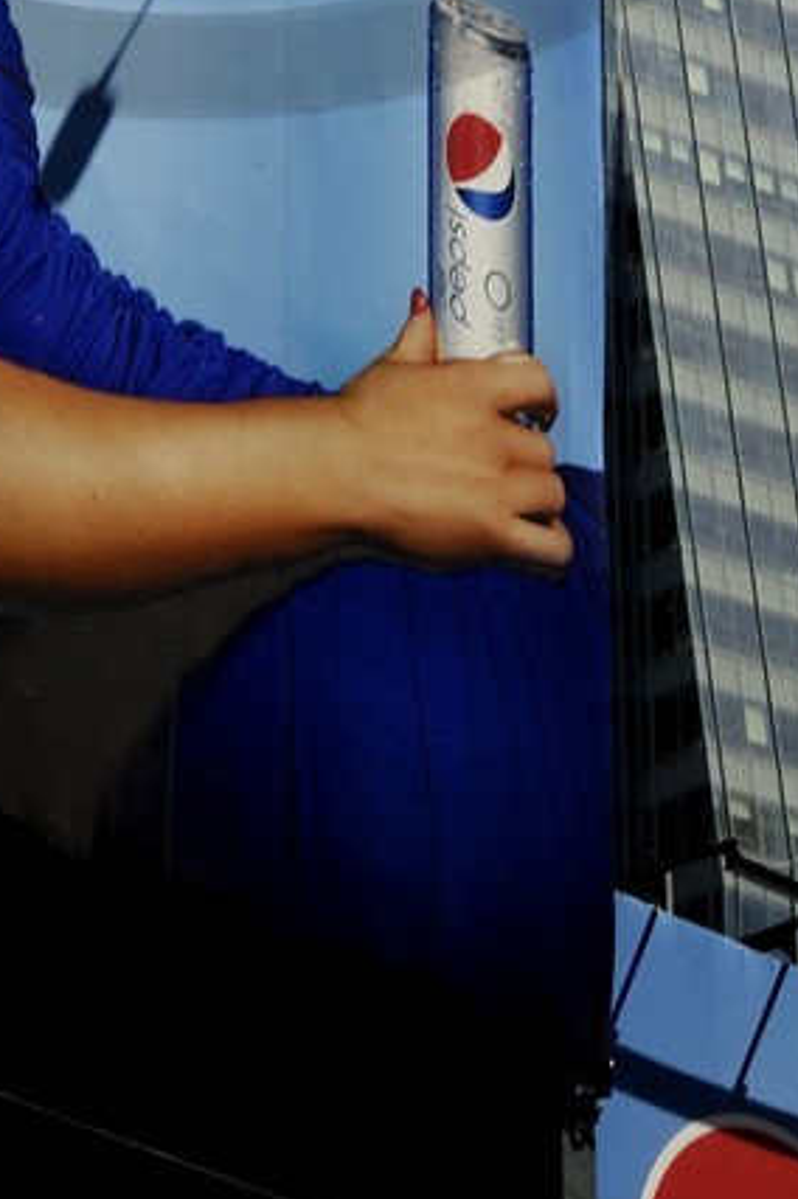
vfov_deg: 9.6
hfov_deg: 6.7
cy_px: -758
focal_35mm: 206
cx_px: 194
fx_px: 6860
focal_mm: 55
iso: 400
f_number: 18
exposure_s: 1/200
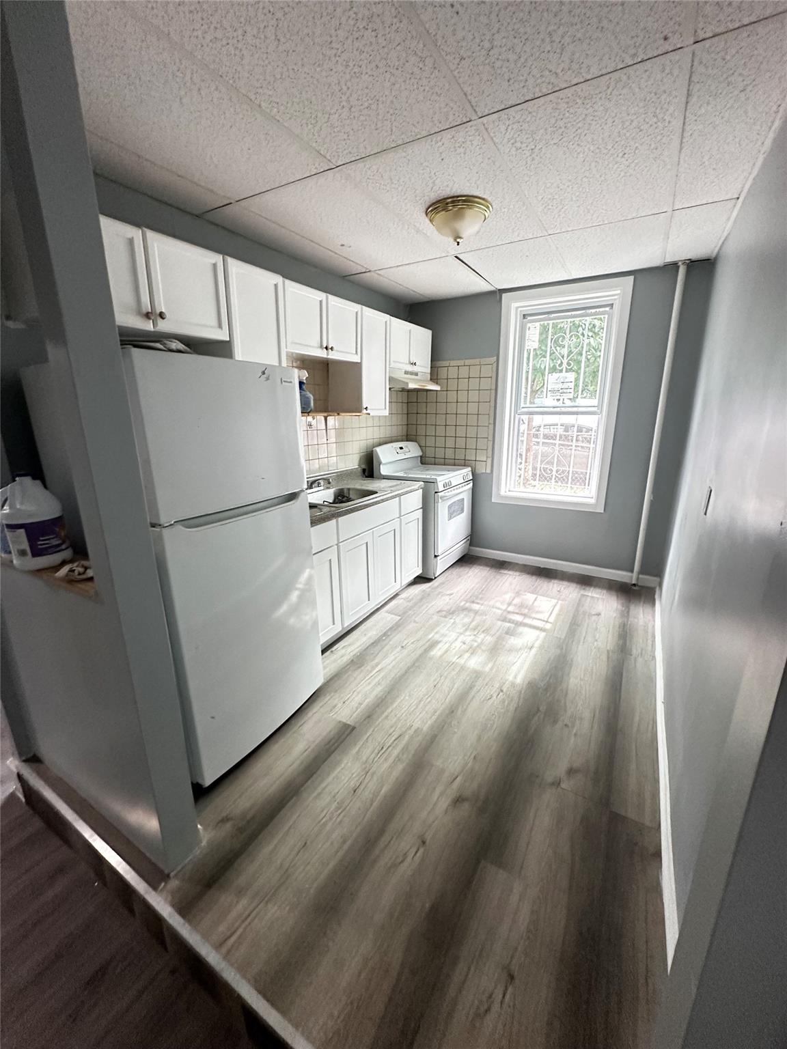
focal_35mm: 14
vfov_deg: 102.1
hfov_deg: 85.7
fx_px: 424
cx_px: 394
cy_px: 524
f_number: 2.2
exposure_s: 1/60
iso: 400
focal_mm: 2.22
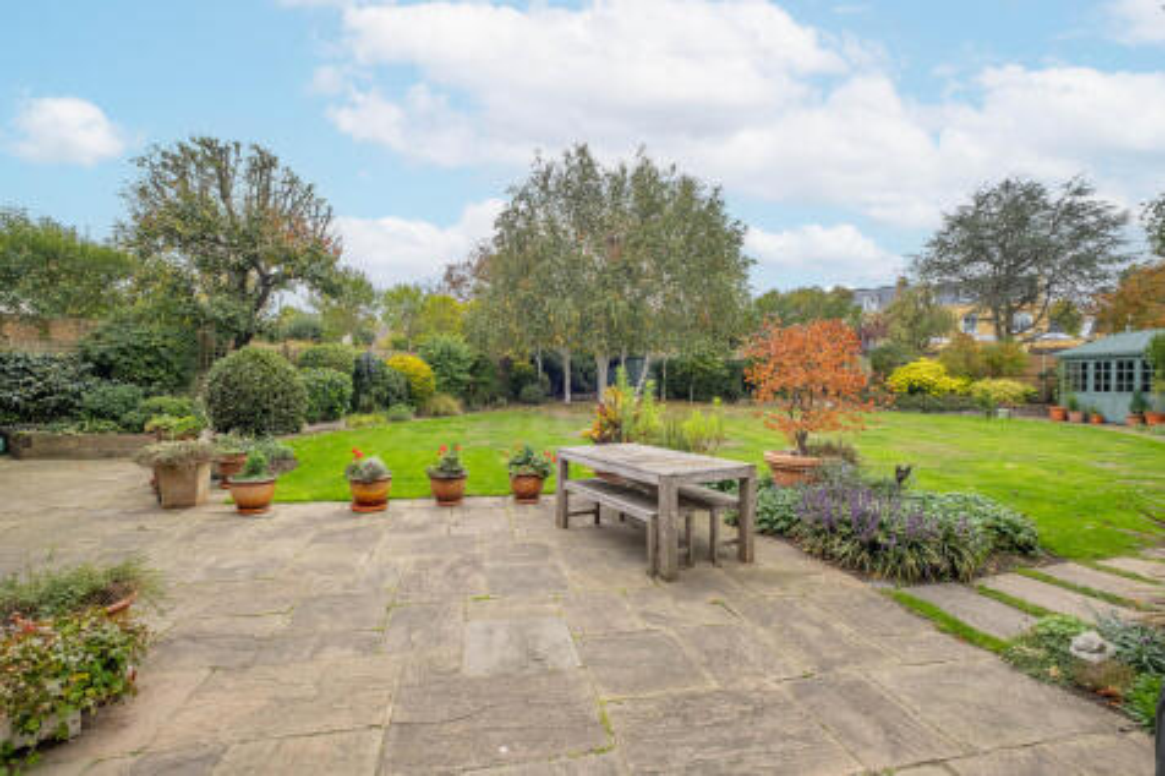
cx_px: 582
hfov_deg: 100.4
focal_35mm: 15
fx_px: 485
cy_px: 388
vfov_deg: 77.3
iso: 320
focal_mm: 10
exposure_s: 1/100
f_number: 6.4
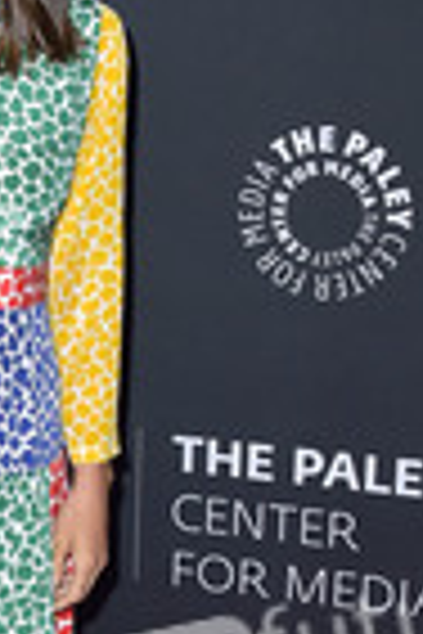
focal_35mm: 125
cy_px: 459
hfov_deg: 10.8
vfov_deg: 16.3
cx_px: -74
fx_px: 2203
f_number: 7.1
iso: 320
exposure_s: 1/250
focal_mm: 44
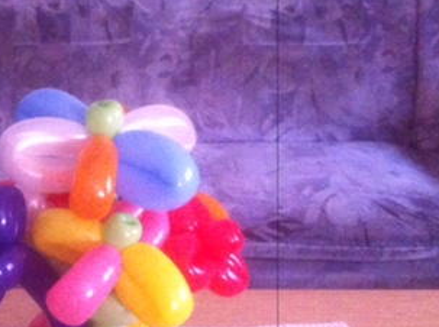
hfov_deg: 25.9
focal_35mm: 74
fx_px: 937
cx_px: 93
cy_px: 204
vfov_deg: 19.8
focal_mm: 3.85
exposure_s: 1/15
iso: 1000
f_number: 2.8
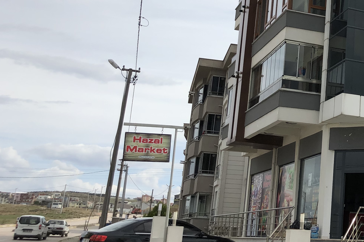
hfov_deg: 30.8
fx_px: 607
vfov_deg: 22.5
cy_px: 67
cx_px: 372
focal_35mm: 60
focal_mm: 3.99
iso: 20
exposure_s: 1/3003
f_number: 1.8
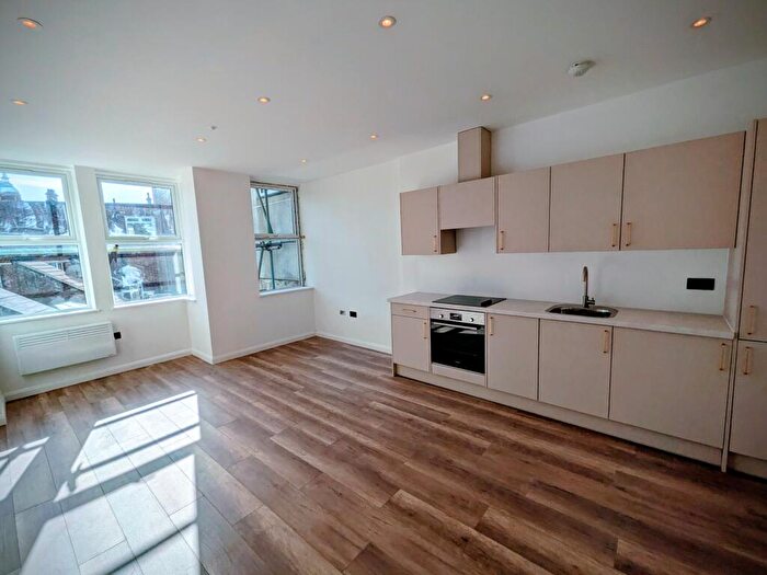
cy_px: 288
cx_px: 384
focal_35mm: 14
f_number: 2.2
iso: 47
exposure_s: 1/1887
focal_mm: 1.85
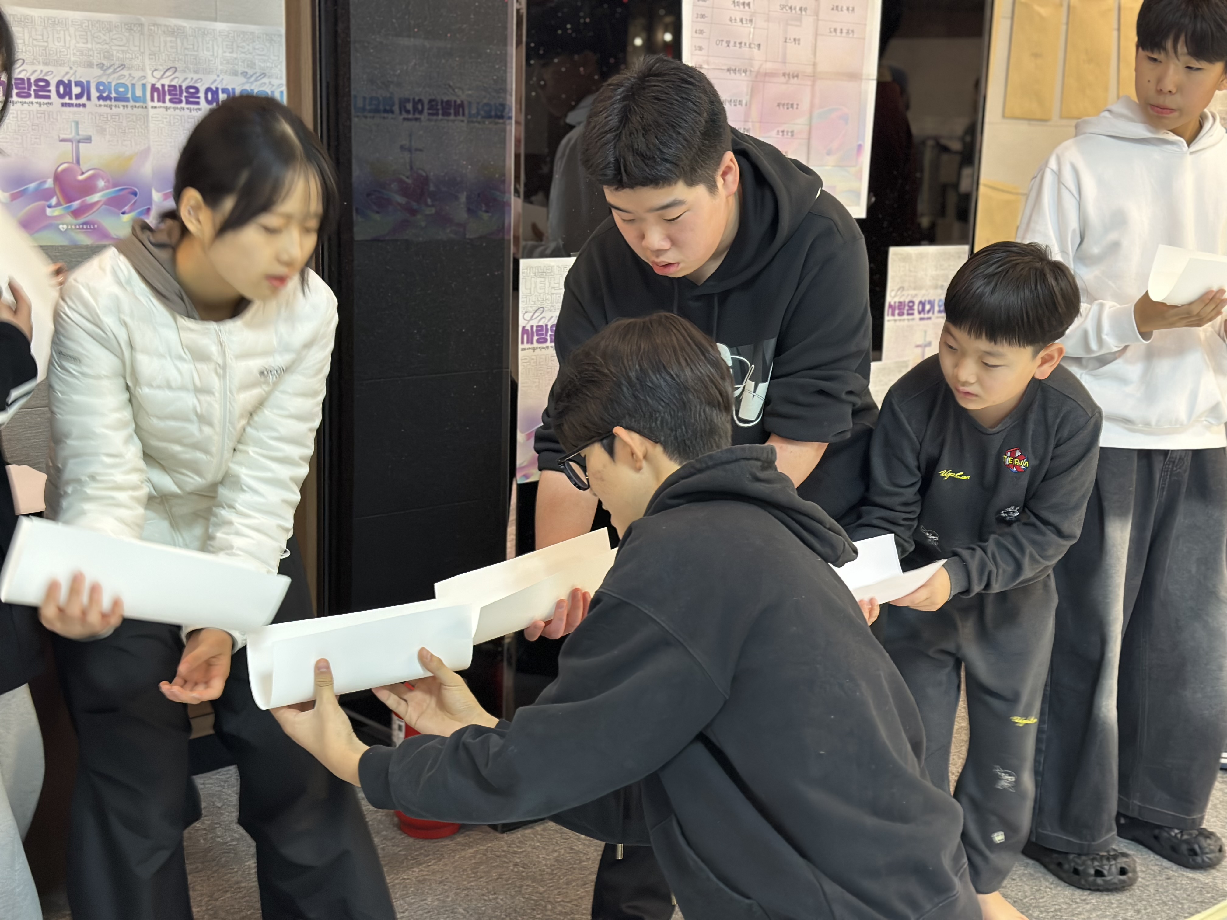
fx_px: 1701
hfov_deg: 39.7
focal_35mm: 48
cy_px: 460
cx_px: 614
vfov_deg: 30.3
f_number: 1.78
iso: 320
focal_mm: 6.86
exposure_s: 1/40
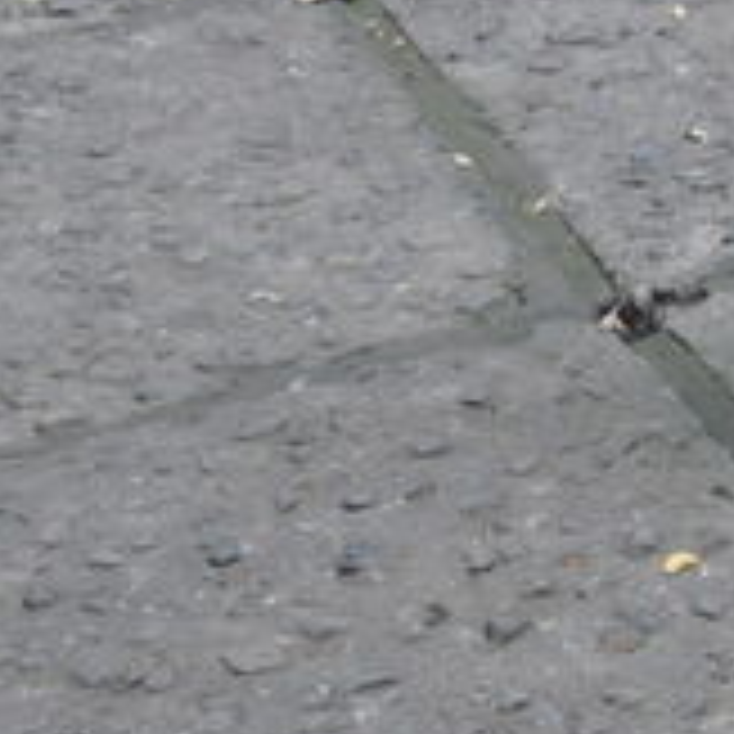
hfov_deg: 8.9
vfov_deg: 9.2
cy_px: -99
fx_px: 4510
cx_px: 1315
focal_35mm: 188
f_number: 6.3
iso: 2500
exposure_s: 1/40
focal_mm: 32
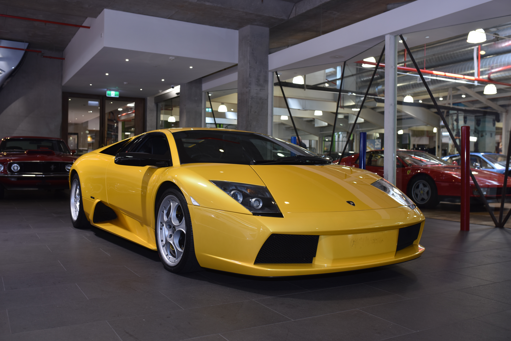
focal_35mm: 35
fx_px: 497
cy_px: 170
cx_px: 256
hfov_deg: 54.4
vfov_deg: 37.9
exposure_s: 1/50
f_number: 4
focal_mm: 35
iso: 200
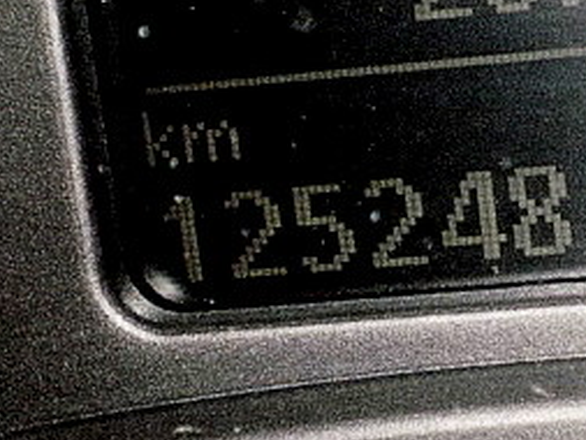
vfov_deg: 12.3
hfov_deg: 16.0
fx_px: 2032
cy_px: 153
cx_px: 621
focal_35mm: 120
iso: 400
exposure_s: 1/250
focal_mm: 6.3
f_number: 3.1
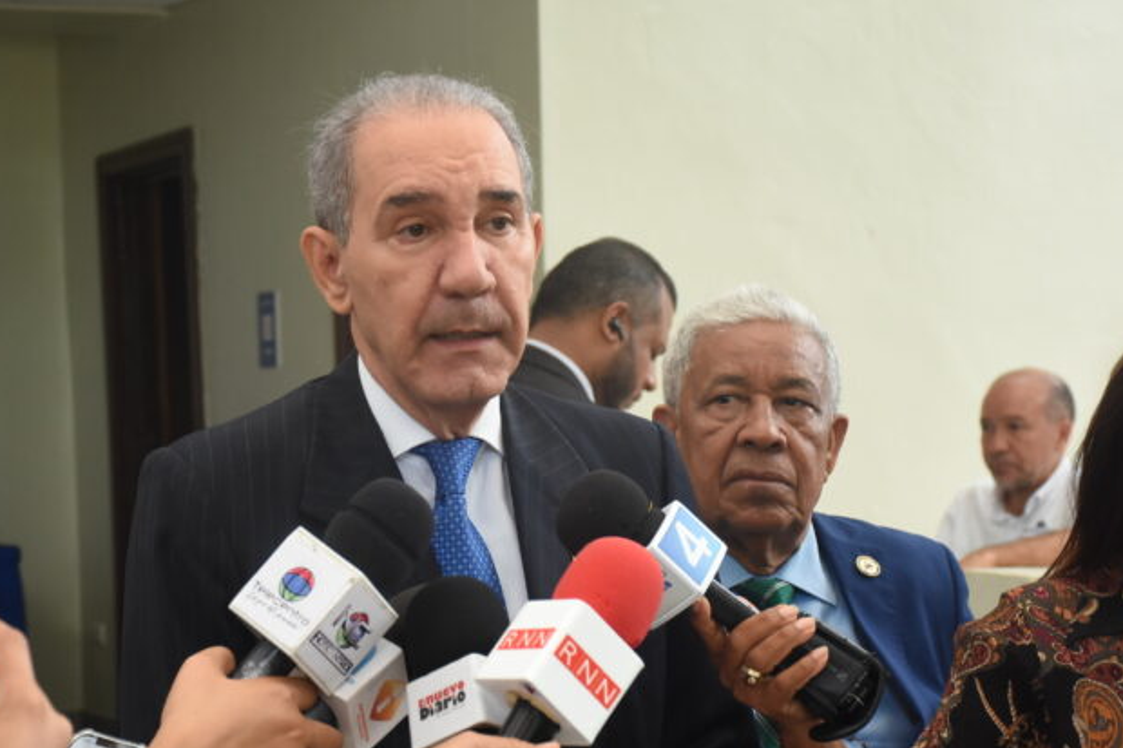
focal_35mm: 93
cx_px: 444
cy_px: 419
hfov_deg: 21.9
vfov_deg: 14.7
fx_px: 2900
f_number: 5.6
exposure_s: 1/160
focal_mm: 50
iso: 1250
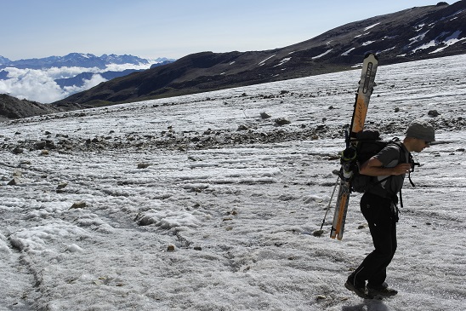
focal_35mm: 36
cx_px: 233
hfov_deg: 53.1
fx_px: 466
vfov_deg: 36.9
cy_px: 156
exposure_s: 1/400
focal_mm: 24
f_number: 8
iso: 100
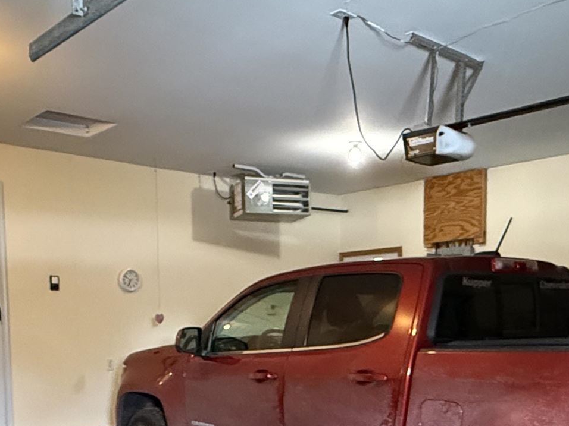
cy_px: 402
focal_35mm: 45
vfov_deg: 30.4
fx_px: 740
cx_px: 290
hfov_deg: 42.1
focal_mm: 2.22
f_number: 2.2
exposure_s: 1/60
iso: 1250
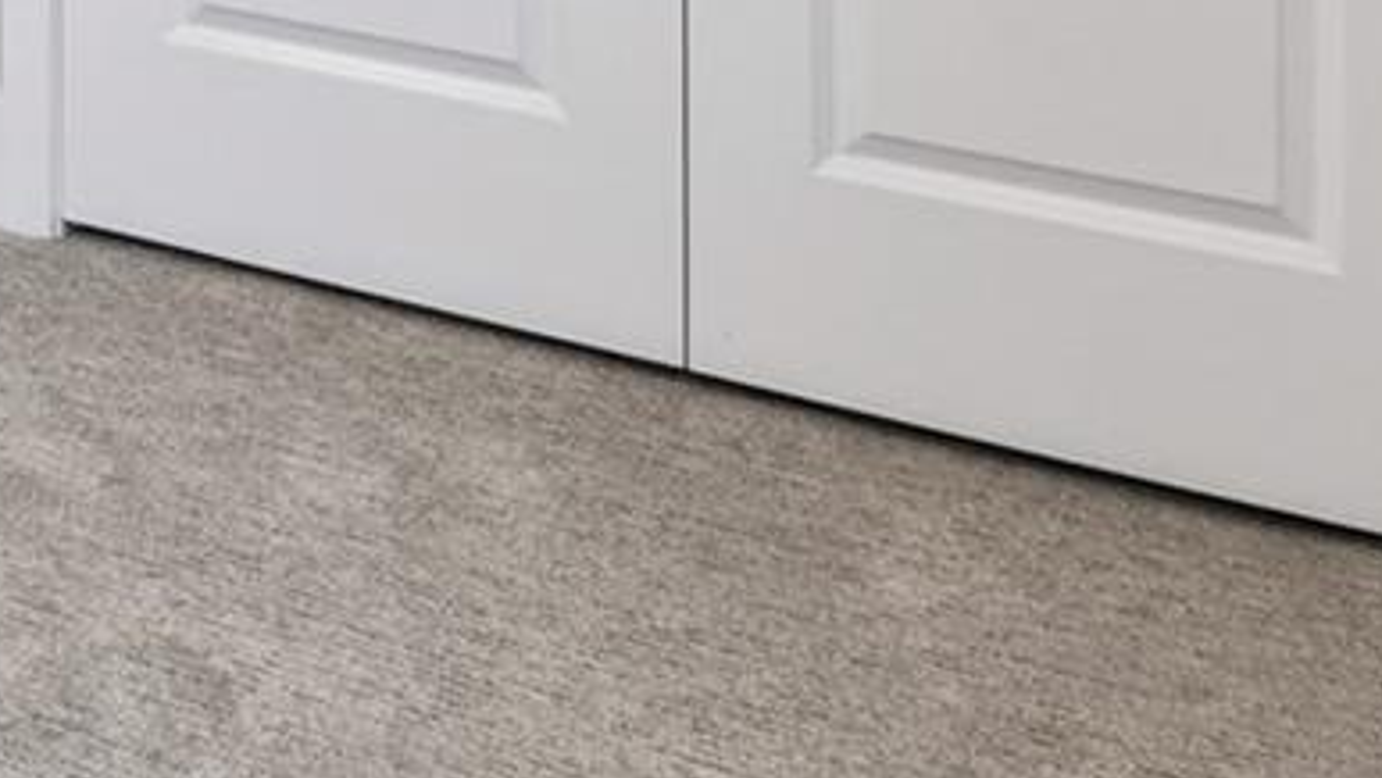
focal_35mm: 65
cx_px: -339
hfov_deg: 27.7
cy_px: -878
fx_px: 2383
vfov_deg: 14.6
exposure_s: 1/15
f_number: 7.1
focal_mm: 10
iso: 100
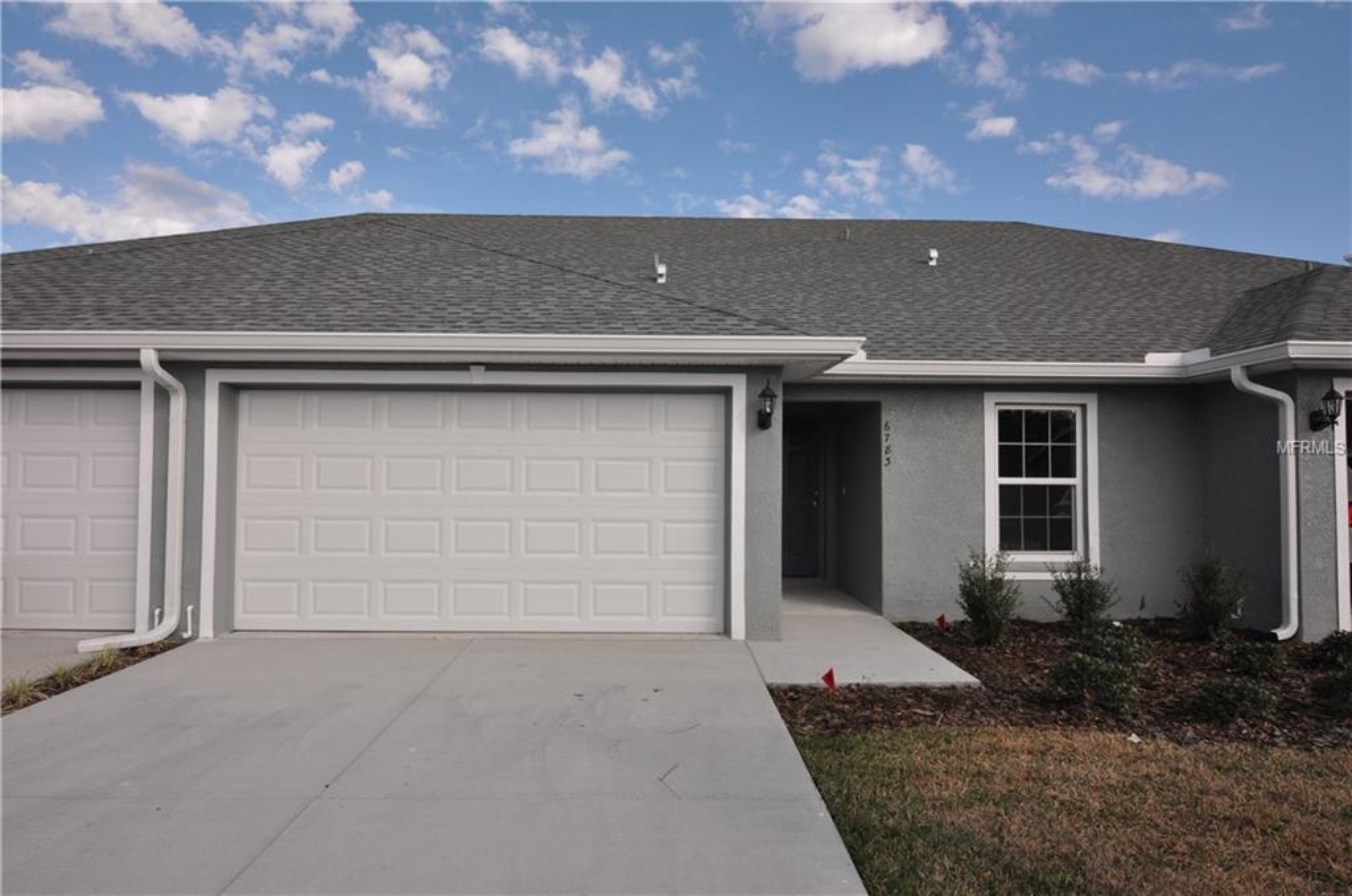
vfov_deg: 59.3
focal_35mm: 21
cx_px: 676
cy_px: 448
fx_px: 787
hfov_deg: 81.3
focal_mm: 14
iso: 800
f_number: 14
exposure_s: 1/200
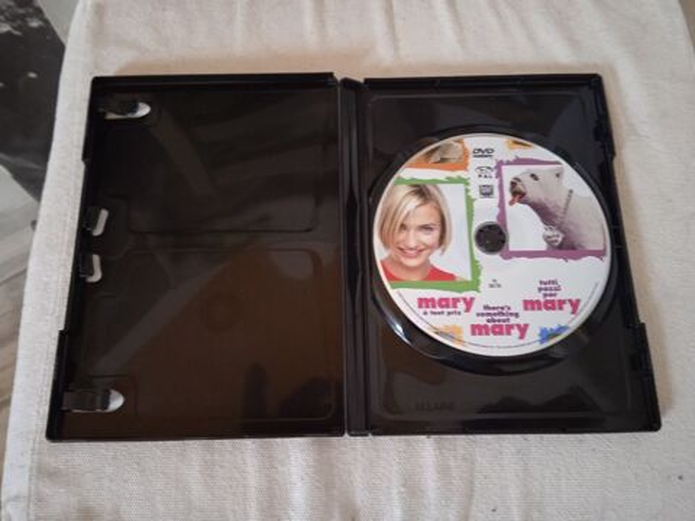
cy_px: 260
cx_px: 348
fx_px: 562
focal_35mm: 28
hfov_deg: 63.4
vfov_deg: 49.7
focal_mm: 3.43
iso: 1100
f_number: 2.2
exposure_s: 1/14.3
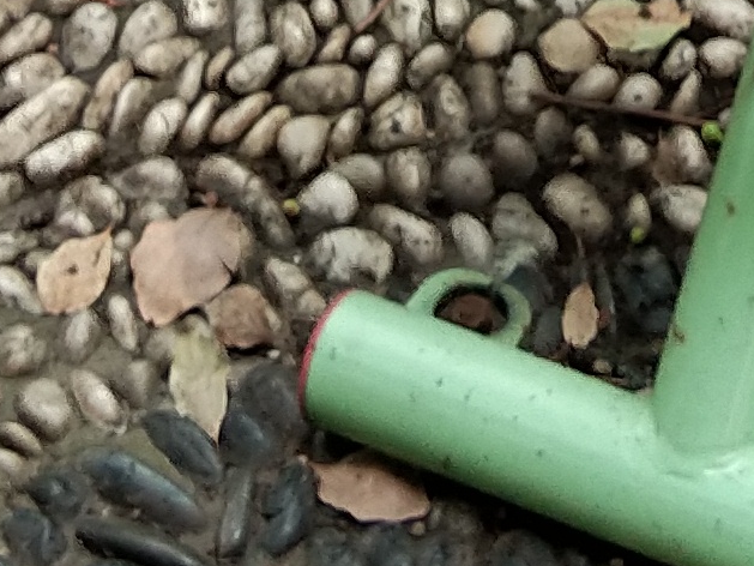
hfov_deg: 9.6
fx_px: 4466
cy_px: -857
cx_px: 778
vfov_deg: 6.8
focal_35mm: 205
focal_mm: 3.69
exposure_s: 1/50
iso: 100
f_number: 2.2
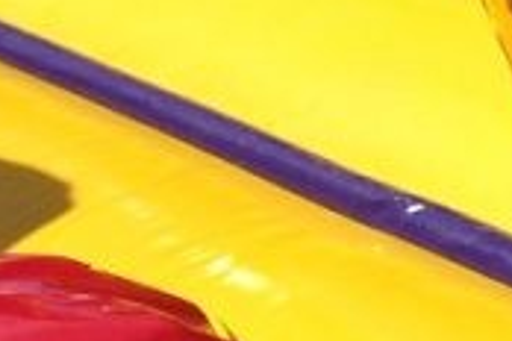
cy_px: -594
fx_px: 2873
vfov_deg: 6.4
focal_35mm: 202
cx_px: 1477
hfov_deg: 8.6
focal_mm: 4.12
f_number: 2.4
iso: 50
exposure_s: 1/2262
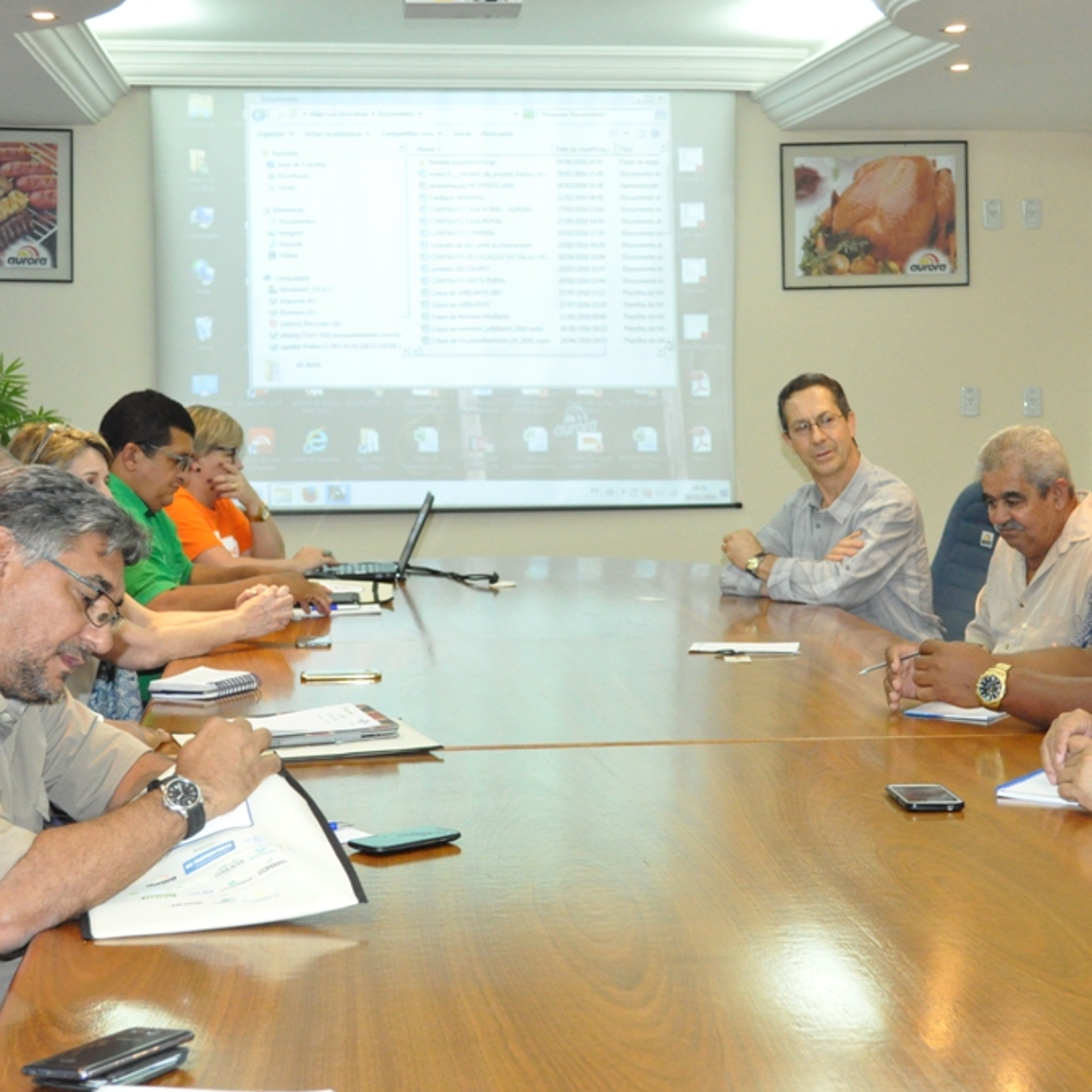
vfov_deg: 25.5
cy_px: 545
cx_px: 647
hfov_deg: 25.4
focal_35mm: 68
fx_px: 2414
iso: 3200
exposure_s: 1/60
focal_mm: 35
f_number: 5.6
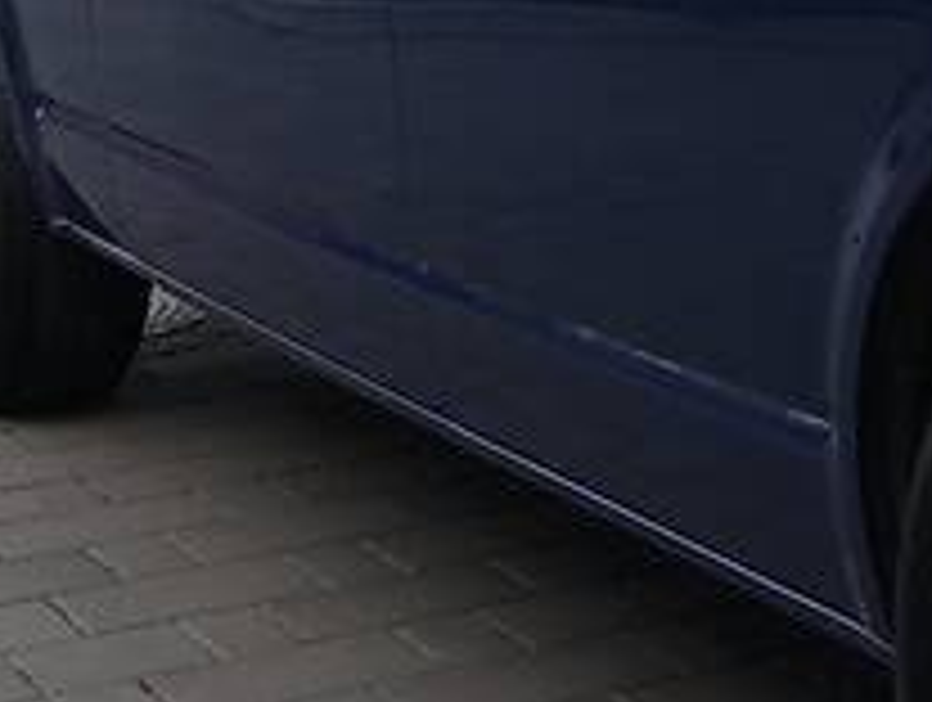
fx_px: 2913
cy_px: -207
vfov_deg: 13.3
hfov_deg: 17.3
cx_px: 1148
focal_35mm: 108
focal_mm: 4
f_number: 1.8
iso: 20
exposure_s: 1/205
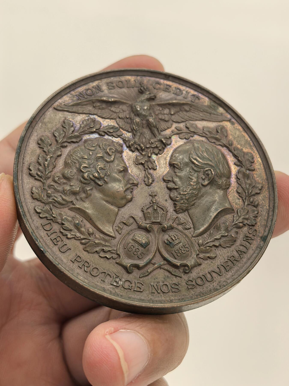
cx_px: 144
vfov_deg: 35.5
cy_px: 193
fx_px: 601
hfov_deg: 27.0
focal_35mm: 54
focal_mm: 6.98
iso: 200
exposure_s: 1/100
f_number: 2
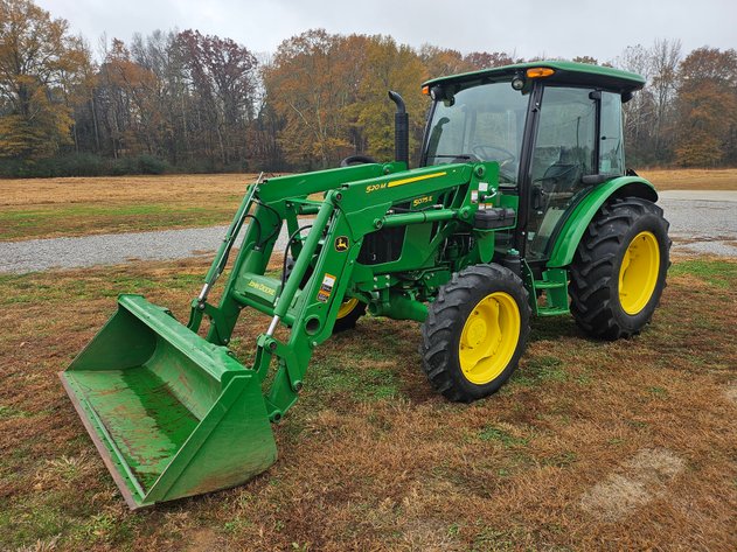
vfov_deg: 56.8
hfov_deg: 71.6
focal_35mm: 24
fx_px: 511
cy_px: 276
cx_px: 368
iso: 50
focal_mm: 5
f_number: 1.8
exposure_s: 1/1391
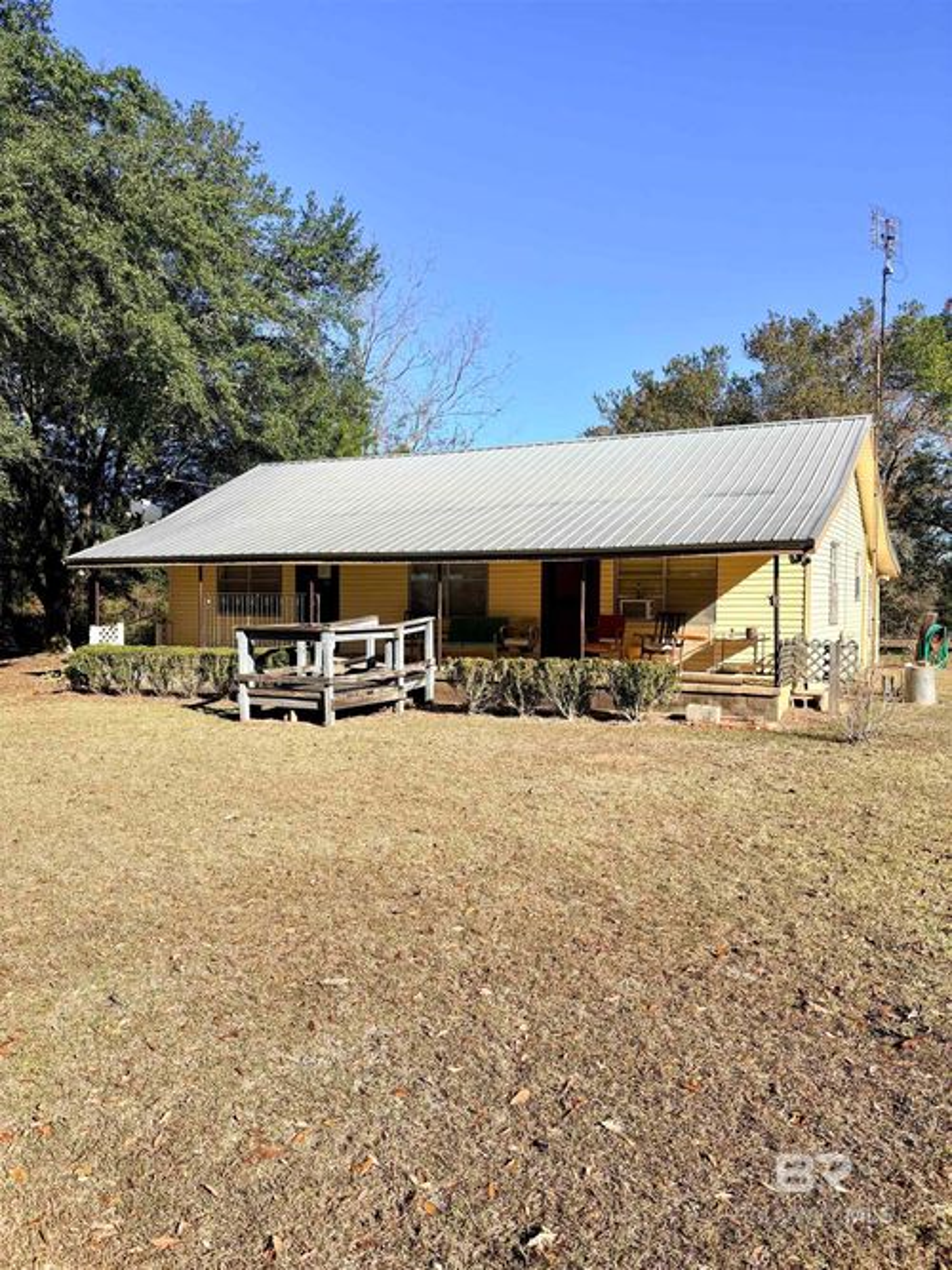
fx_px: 954
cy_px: 635
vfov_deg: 67.3
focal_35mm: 26
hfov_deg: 53.0
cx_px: 476
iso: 50
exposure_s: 1/2639
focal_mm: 5.96
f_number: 1.6
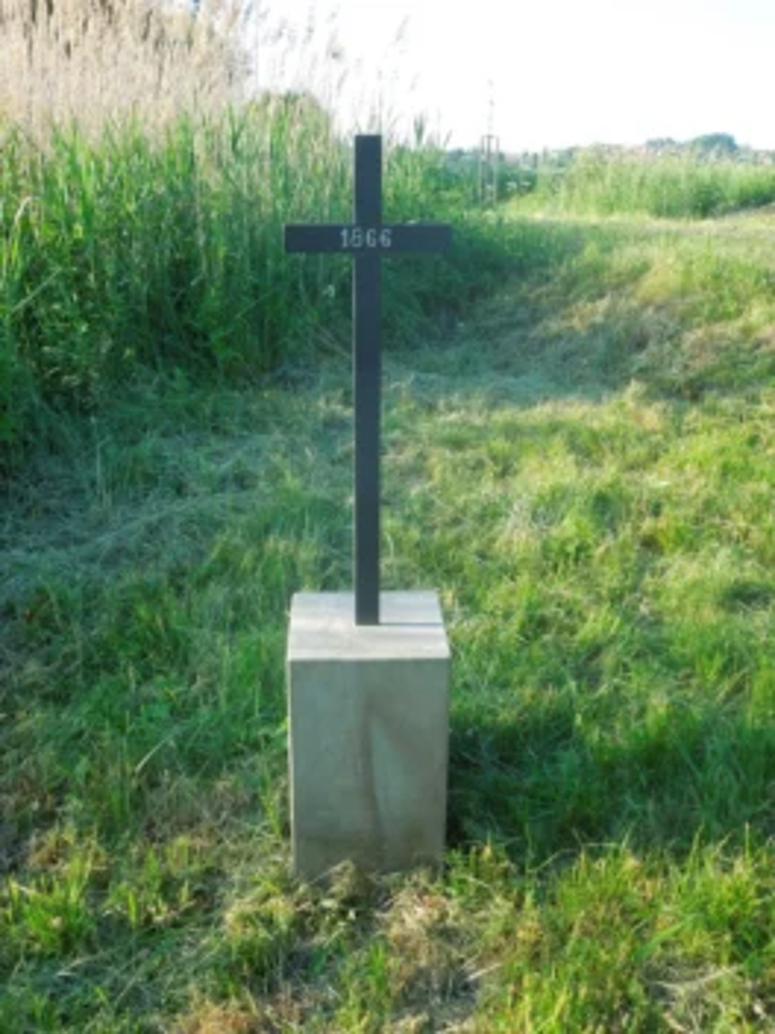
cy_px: 517
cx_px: 388
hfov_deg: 40.7
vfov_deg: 52.6
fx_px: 1045
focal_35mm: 35
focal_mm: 6.3
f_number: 3.7
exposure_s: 1/640
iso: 400
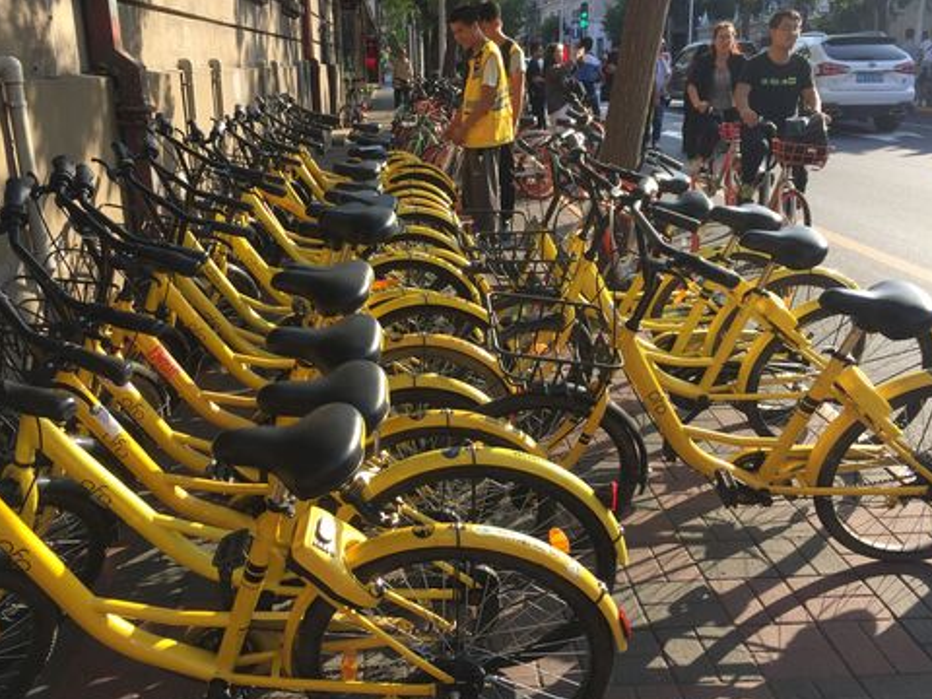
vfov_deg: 42.9
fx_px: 888
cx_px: 425
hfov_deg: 55.3
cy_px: 365
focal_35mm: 33
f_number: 2.2
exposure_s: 1/581
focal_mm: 4.15
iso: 32
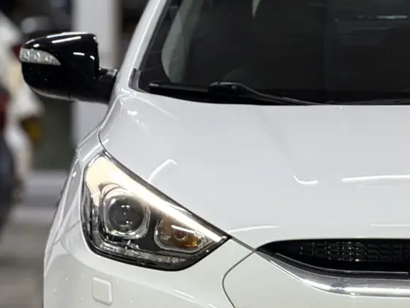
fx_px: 3873
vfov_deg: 4.5
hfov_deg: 6.0
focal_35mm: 327
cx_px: 440
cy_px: 240
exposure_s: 1/50
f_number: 2.8
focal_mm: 15.66
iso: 320
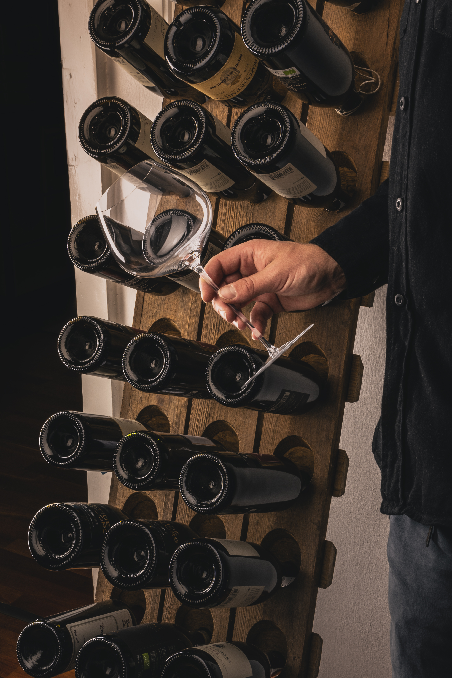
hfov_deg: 26.5
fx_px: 960
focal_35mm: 51
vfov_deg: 38.9
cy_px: 339
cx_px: 226
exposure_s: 1/60
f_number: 22
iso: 50
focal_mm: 34
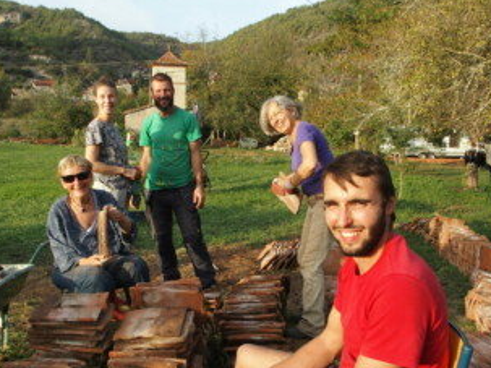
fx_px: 525
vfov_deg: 38.6
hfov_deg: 50.1
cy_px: 209
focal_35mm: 37
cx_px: 263
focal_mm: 6
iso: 100
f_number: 3.5
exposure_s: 1/320
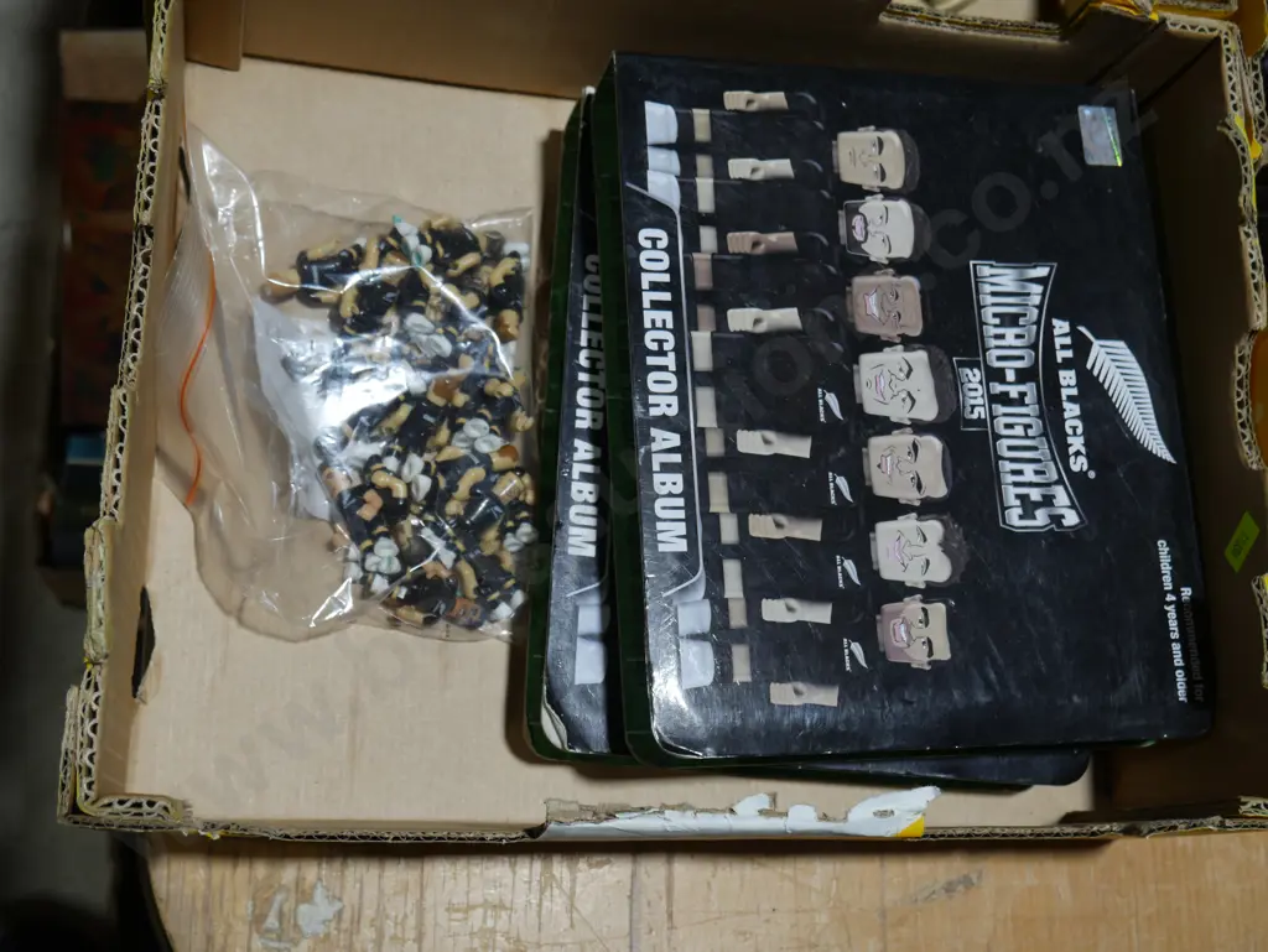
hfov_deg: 46.8
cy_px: 476
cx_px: 634
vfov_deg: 36.0
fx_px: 1466
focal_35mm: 40
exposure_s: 1/100
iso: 200
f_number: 4.5
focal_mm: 20
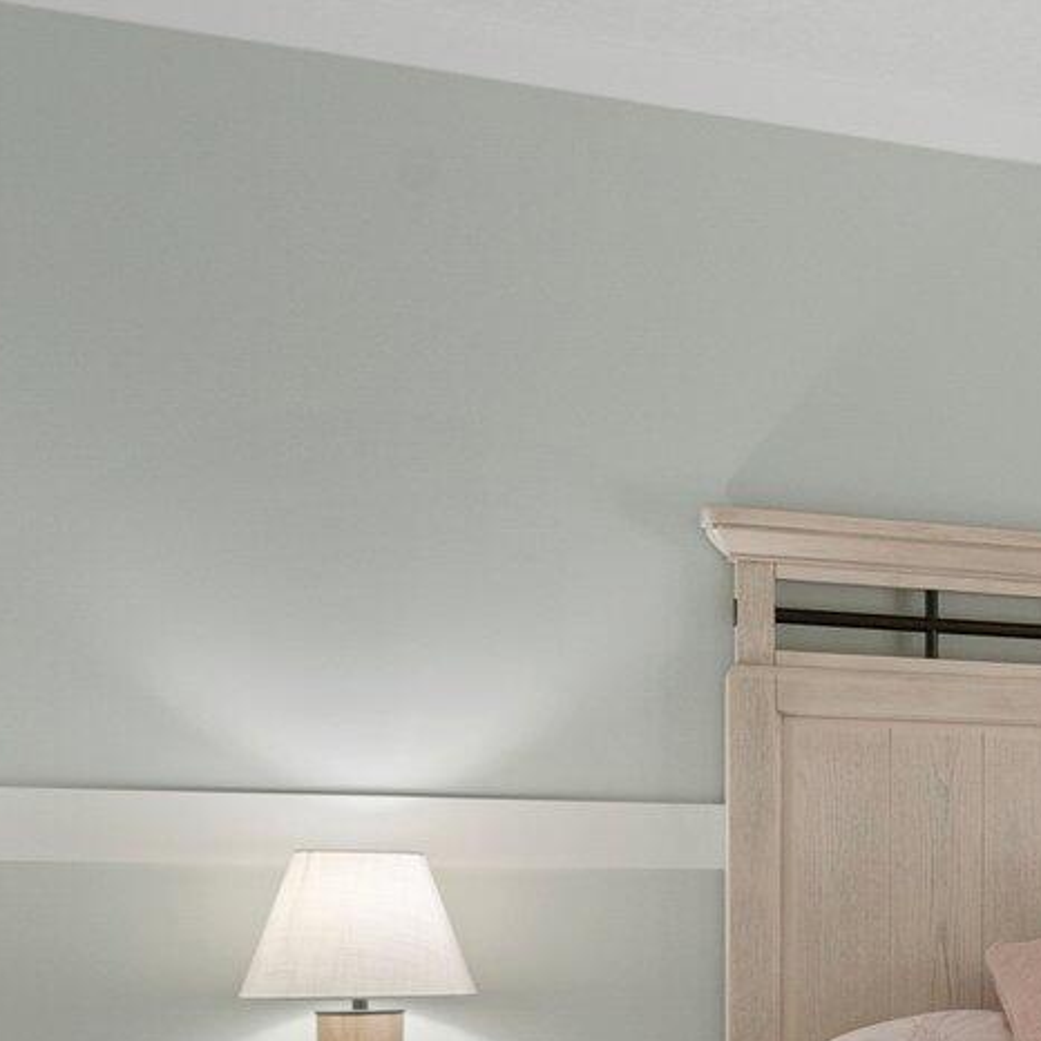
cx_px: 2216
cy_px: 966
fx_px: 2416
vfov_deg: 23.6
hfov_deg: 16.6
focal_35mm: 71
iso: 400
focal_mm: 19
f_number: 8
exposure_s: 1/6
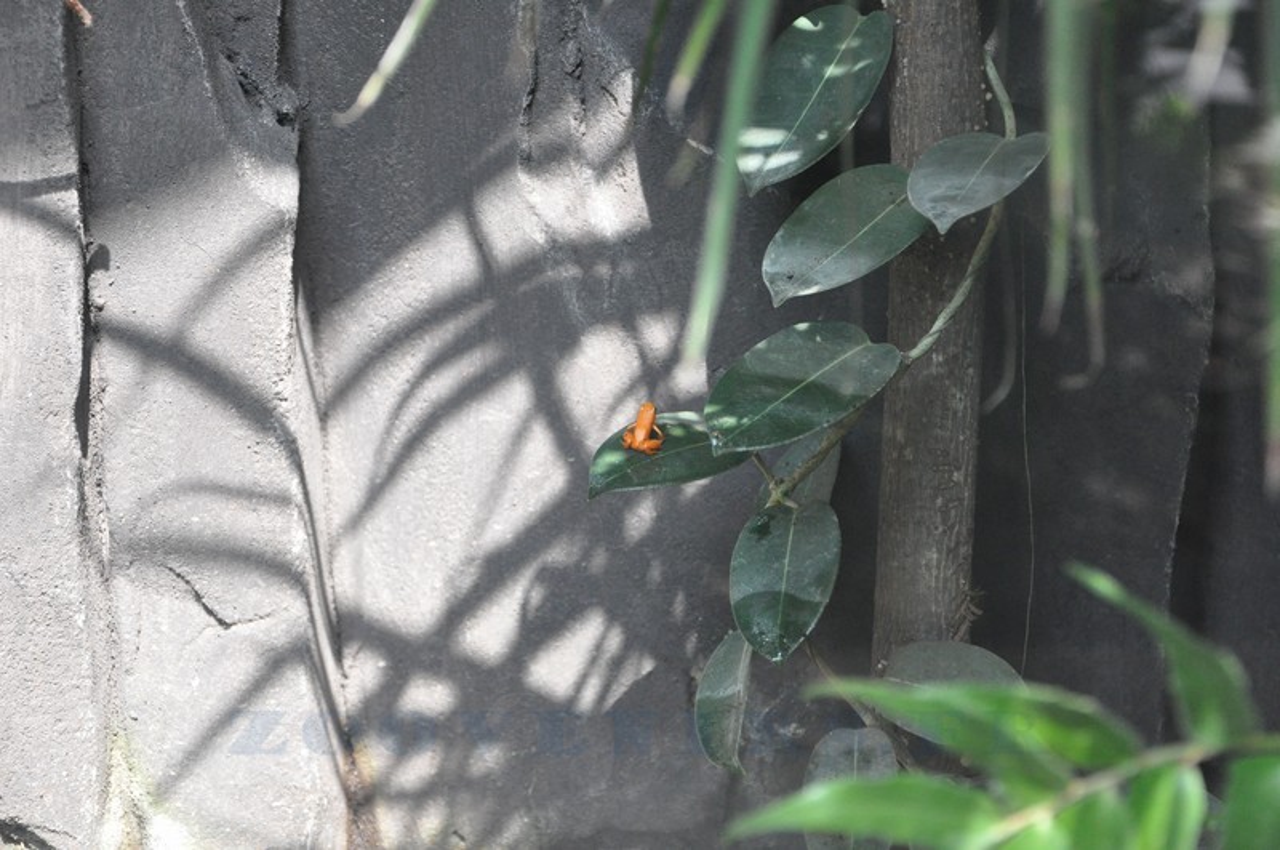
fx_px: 3302
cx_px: 640
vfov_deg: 14.7
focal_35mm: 93
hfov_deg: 21.9
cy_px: 425
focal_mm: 62
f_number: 5.3
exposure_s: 1/160
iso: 1600
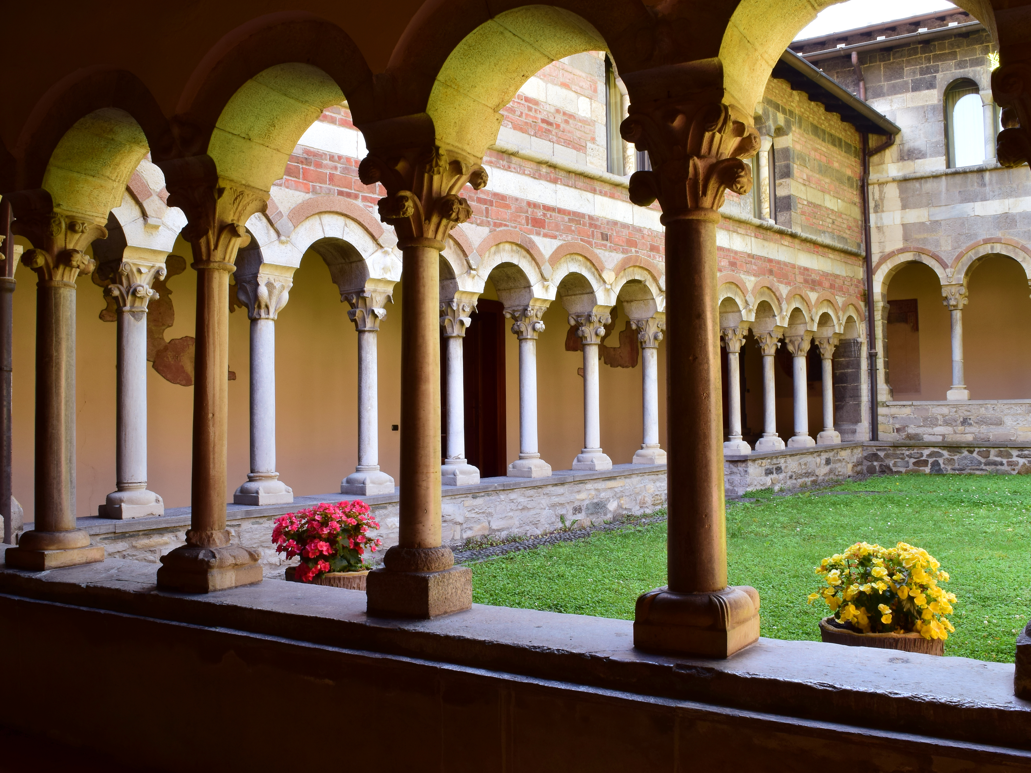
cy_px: 388
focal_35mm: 35
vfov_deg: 41.2
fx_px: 1029
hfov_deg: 53.2
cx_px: 512
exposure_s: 1/3
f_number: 25
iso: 100
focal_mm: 21
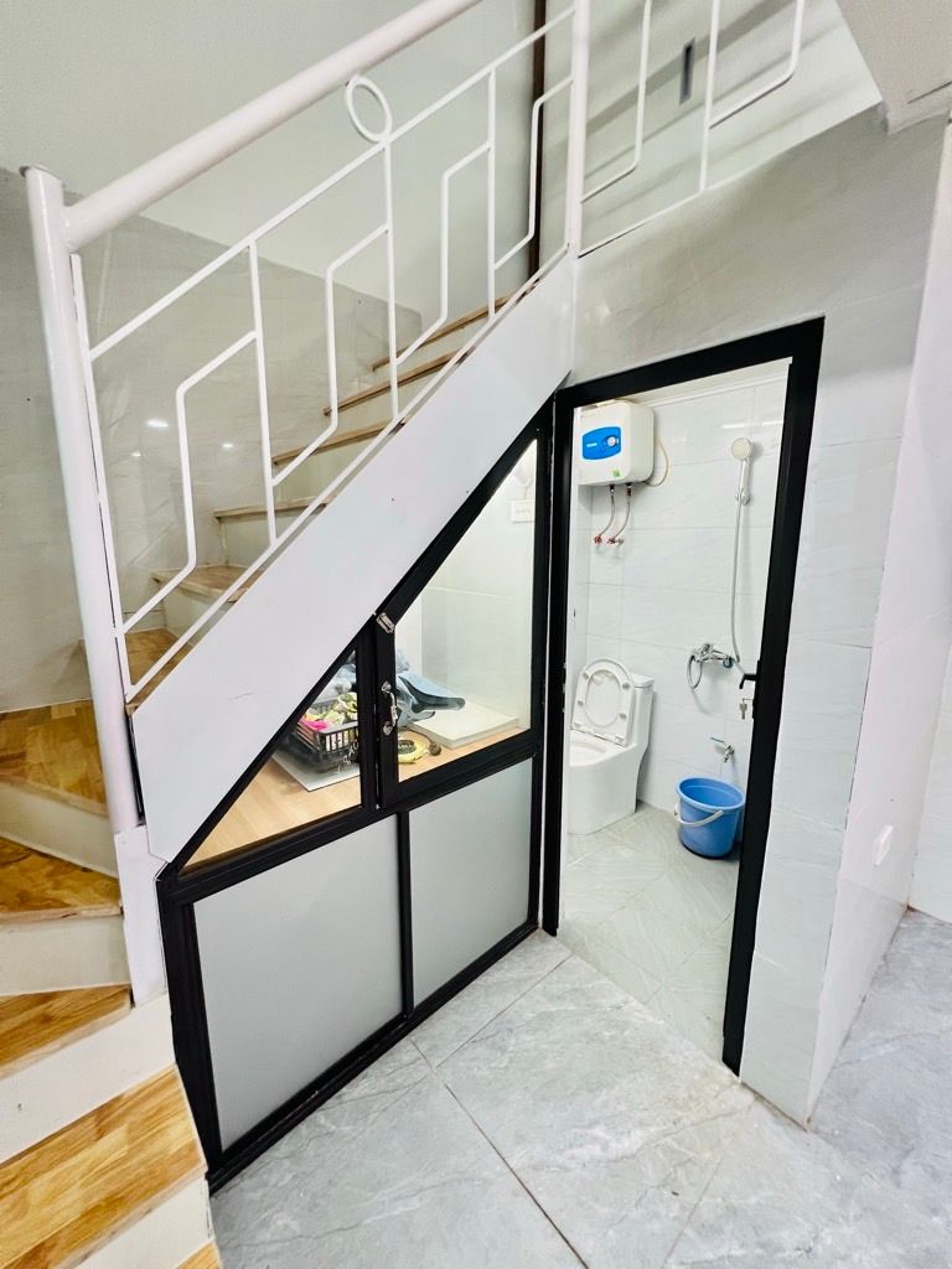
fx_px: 477
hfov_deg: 89.9
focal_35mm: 13
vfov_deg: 106.2
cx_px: 476
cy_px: 634
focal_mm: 1.57
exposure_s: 1/99
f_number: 1.8
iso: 160
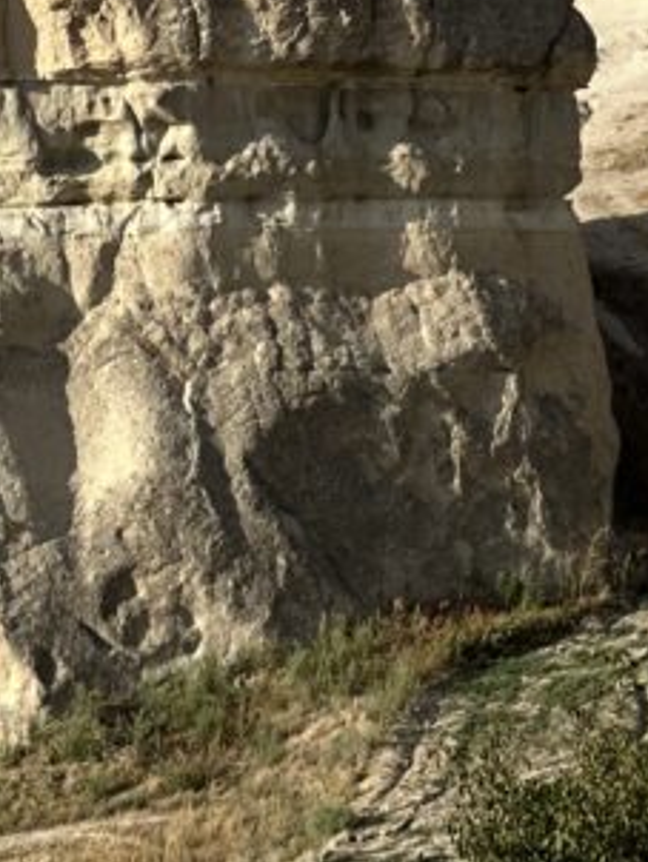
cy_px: -502
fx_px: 6505
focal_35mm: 261
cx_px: 1048
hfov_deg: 5.6
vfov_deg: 7.4
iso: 32
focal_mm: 9
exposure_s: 1/927
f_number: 2.8
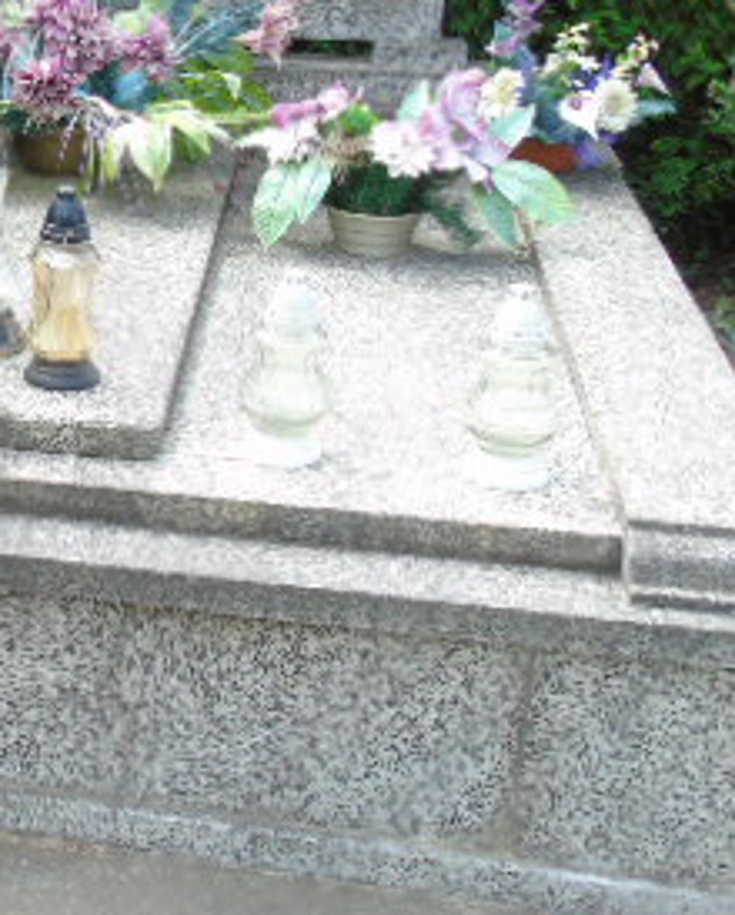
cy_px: 244
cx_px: -200
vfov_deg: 28.3
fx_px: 1791
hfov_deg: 21.2
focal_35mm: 66
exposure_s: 1/160
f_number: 3.6
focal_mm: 5.2
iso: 80
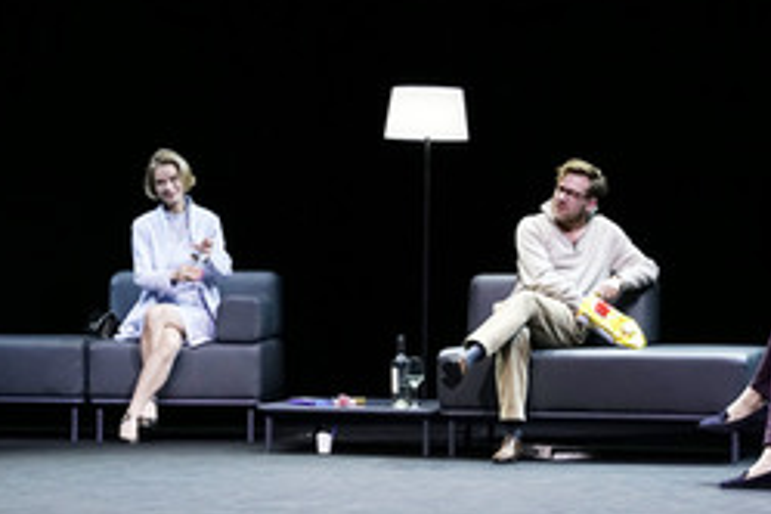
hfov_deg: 13.3
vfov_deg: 8.9
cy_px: 220
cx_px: 358
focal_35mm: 154
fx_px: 3298
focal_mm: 85
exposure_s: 1/50
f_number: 6.3
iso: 1600
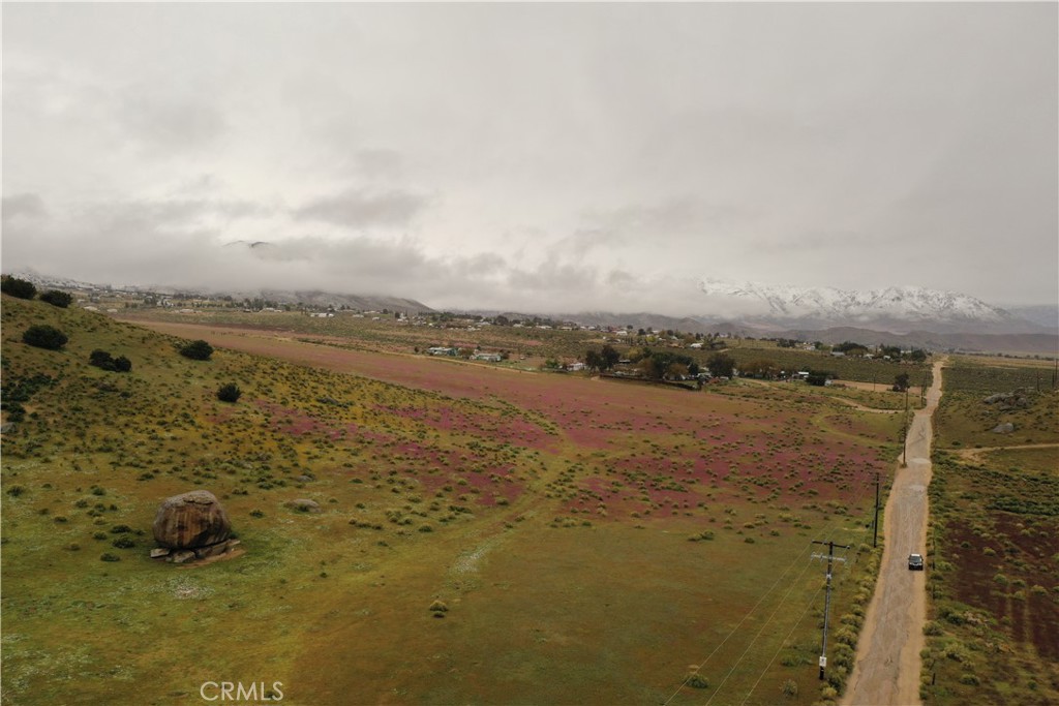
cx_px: 530
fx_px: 824
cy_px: 353
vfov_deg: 46.4
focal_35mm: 28
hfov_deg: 65.5
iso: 100
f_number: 5.6
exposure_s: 1/400
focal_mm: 10.26
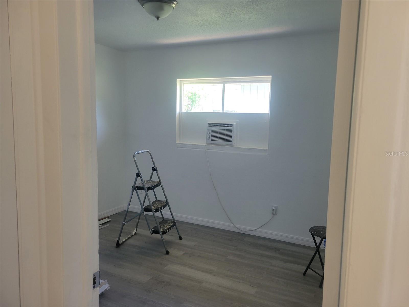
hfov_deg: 67.3
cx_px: 204
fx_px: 307
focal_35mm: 26
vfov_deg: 53.1
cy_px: 154
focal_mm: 5.4
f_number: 1.8
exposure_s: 1/120
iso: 125
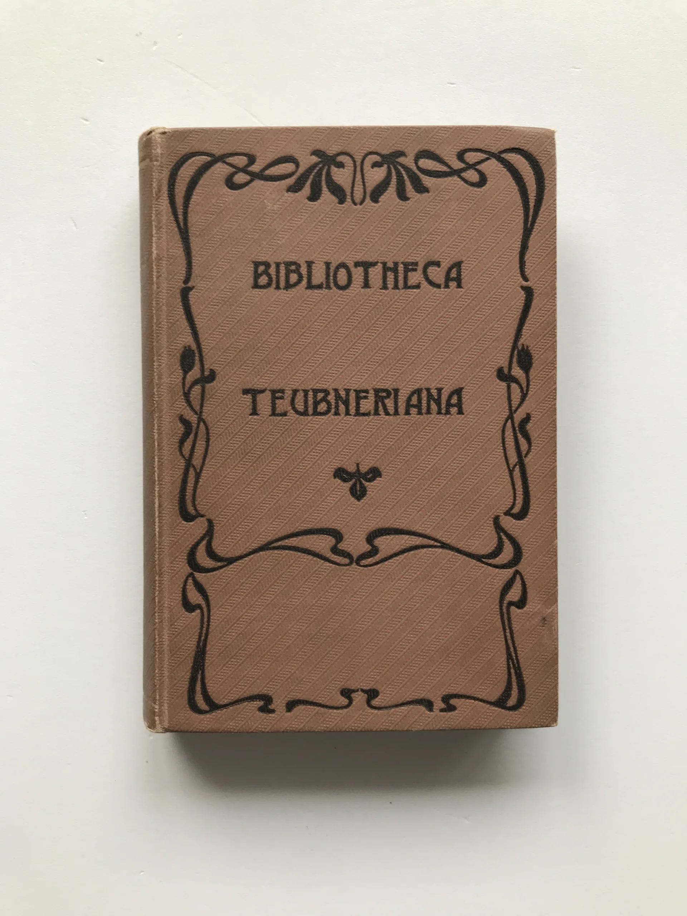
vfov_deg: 63.4
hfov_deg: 49.7
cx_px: 344
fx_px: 741
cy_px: 458
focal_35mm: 28
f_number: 1.8
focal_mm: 3.99
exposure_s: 1/50
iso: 32
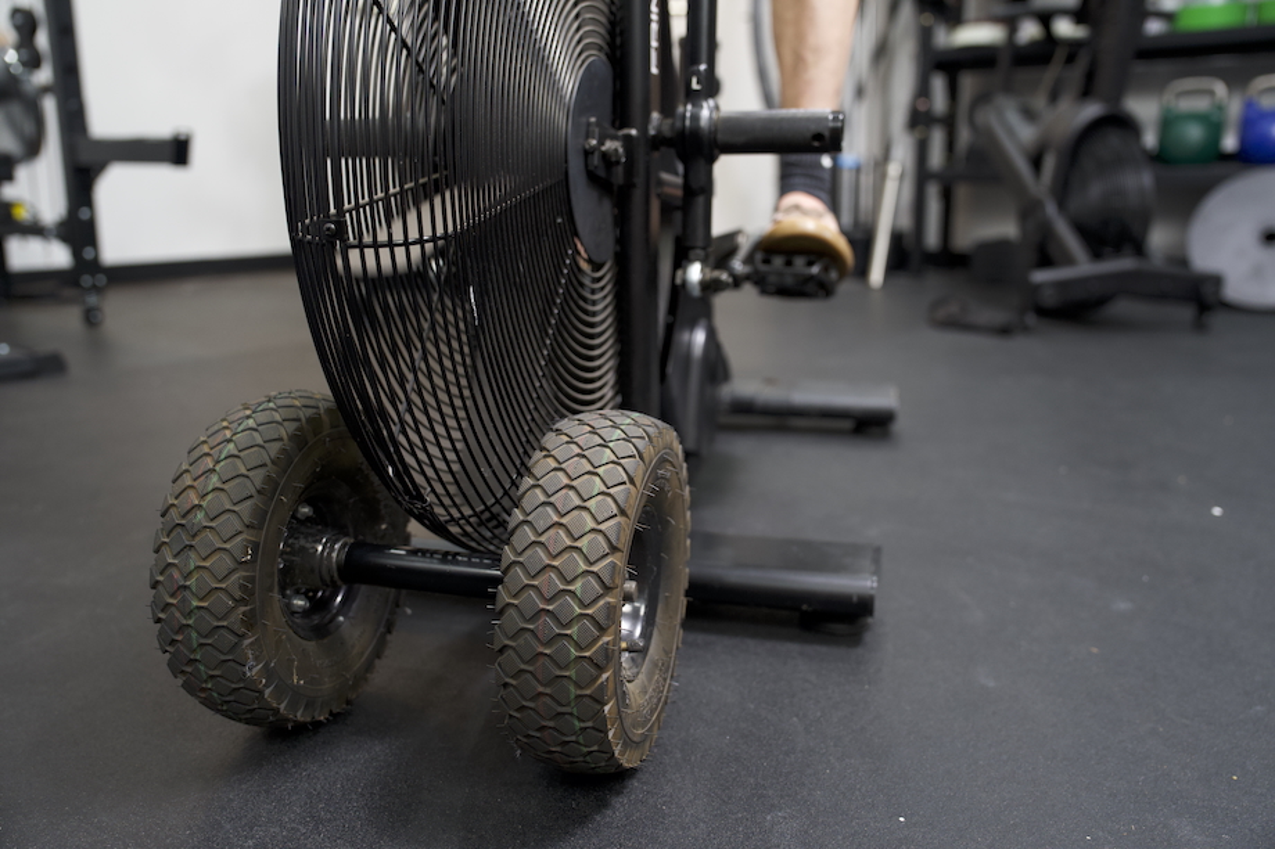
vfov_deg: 42.3
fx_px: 1098
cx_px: 638
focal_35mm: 31
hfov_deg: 60.3
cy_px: 424
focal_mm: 31
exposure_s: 1/160
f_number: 2.8
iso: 1250
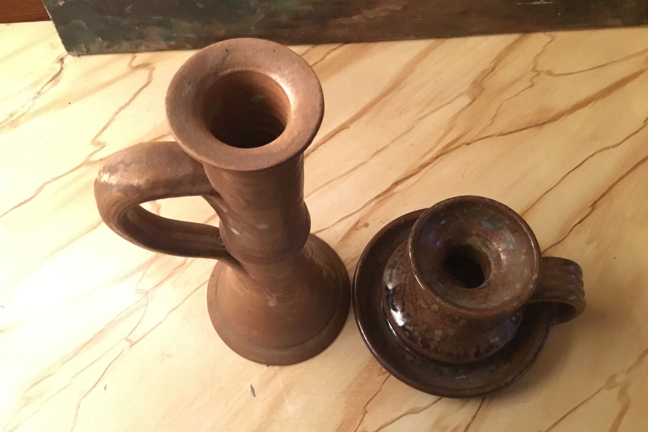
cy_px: 223
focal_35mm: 33
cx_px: 323
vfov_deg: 40.0
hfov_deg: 57.2
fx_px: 594
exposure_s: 1/17
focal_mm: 3.3
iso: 400
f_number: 2.4
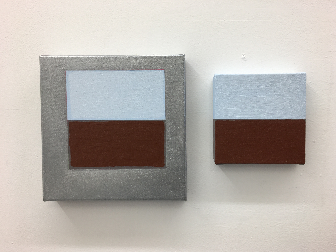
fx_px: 291
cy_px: 128
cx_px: 173
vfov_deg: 46.8
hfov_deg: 60.0
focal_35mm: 30
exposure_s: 1/50
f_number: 2.2
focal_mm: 4.15
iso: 32
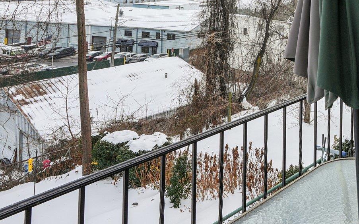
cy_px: -38
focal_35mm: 37
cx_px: 382
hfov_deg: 42.9
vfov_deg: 30.0
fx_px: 362
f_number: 9
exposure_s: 1/40
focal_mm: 16
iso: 100
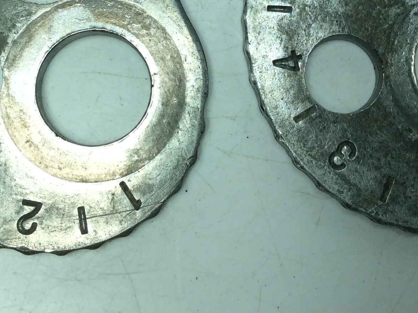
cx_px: 208
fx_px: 856
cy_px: -26
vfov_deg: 19.8
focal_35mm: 71
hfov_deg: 27.4
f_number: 2.4
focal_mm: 3.3
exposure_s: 1/529
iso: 32
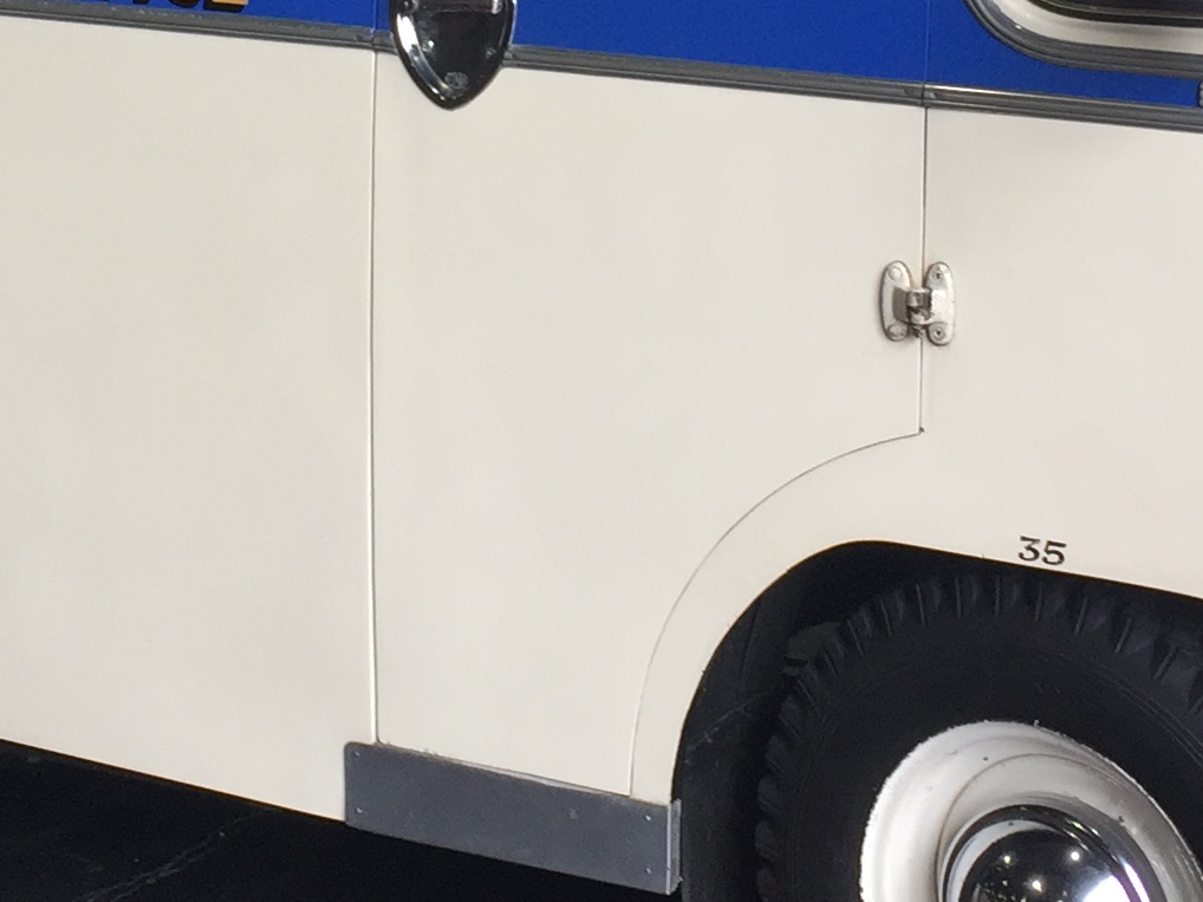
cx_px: 529
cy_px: 0
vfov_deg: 15.6
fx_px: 3231
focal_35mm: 93
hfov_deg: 21.1
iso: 40
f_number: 2.2
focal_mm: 4.15
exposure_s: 1/50
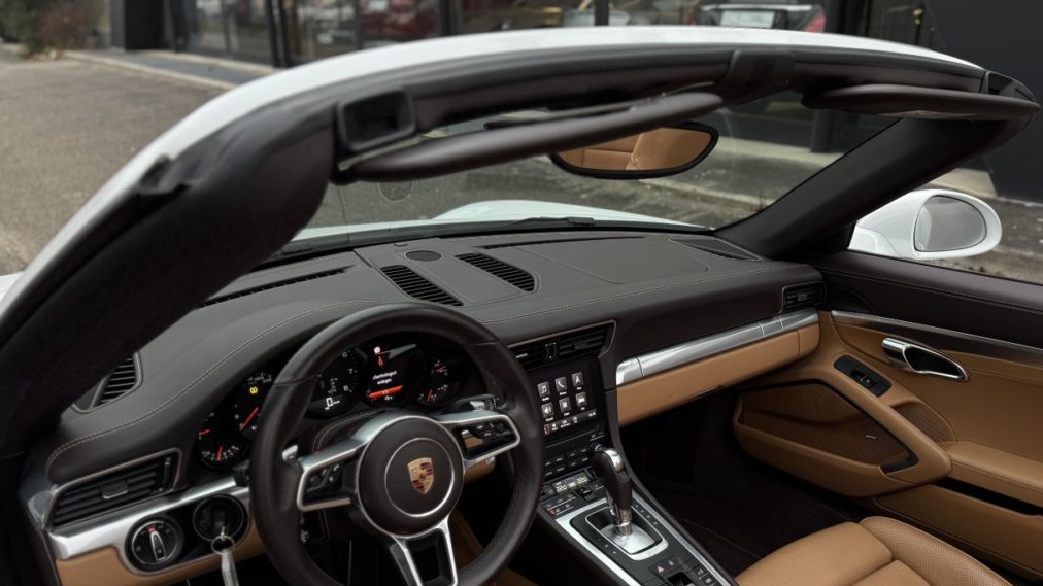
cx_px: 550
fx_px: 857
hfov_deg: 62.6
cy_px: 379
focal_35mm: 31
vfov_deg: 37.5
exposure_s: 1/121
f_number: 1.78
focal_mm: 6.76
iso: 100
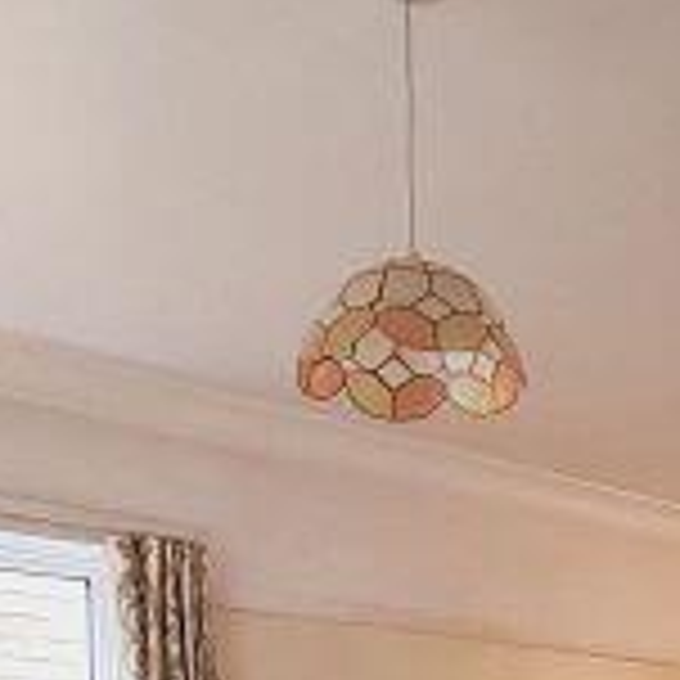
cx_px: 626
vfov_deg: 23.4
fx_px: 1356
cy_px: 982
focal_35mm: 61
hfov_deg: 27.1
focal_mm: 2.2
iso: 400
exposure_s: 1/33
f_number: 2.2
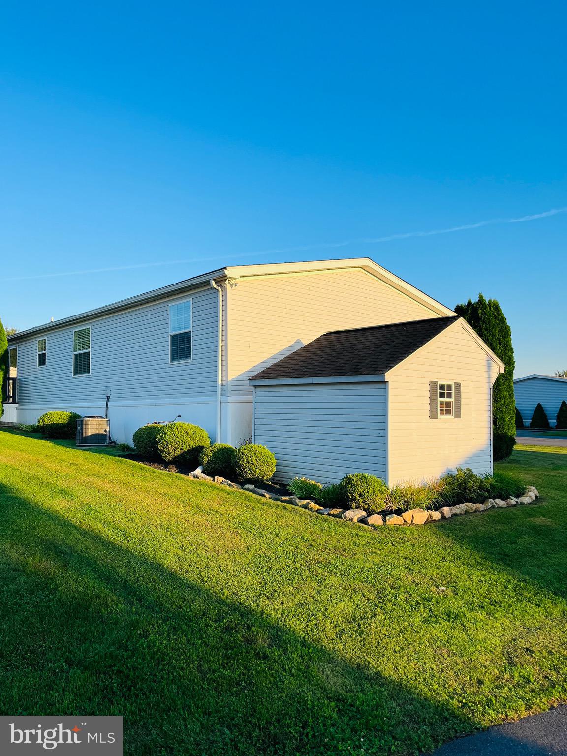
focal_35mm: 26
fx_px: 568
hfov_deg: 53.1
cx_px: 284
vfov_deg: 67.3
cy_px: 378
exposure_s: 1/1175
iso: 50
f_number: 1.6
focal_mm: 5.1
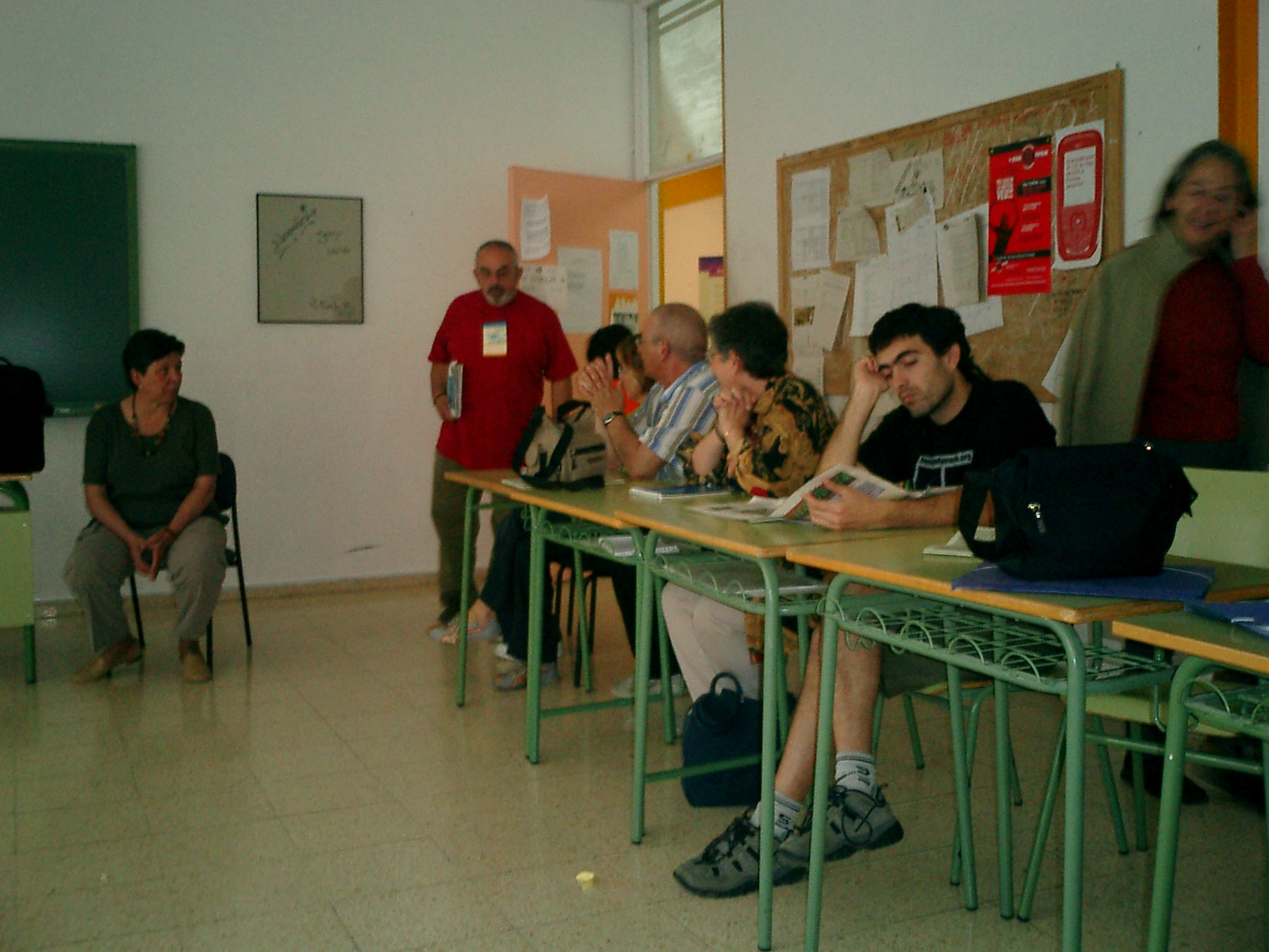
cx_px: 634
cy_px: 476
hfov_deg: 51.4
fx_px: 1320
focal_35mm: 36
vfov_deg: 39.7
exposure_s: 1/30
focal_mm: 7.5
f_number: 3.2
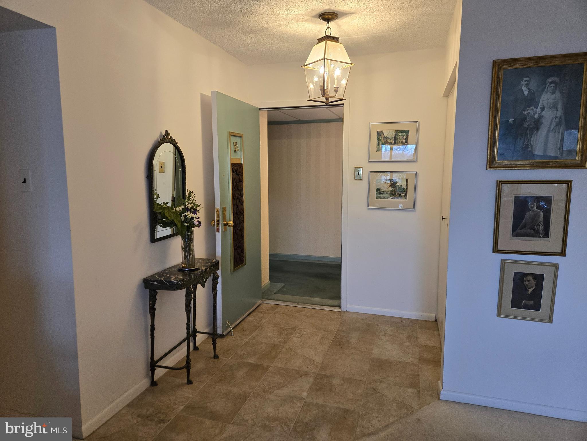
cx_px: 294
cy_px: 220
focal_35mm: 23
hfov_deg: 73.9
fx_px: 390
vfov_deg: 58.9
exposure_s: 1/120
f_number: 1.8
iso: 250
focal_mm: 5.4
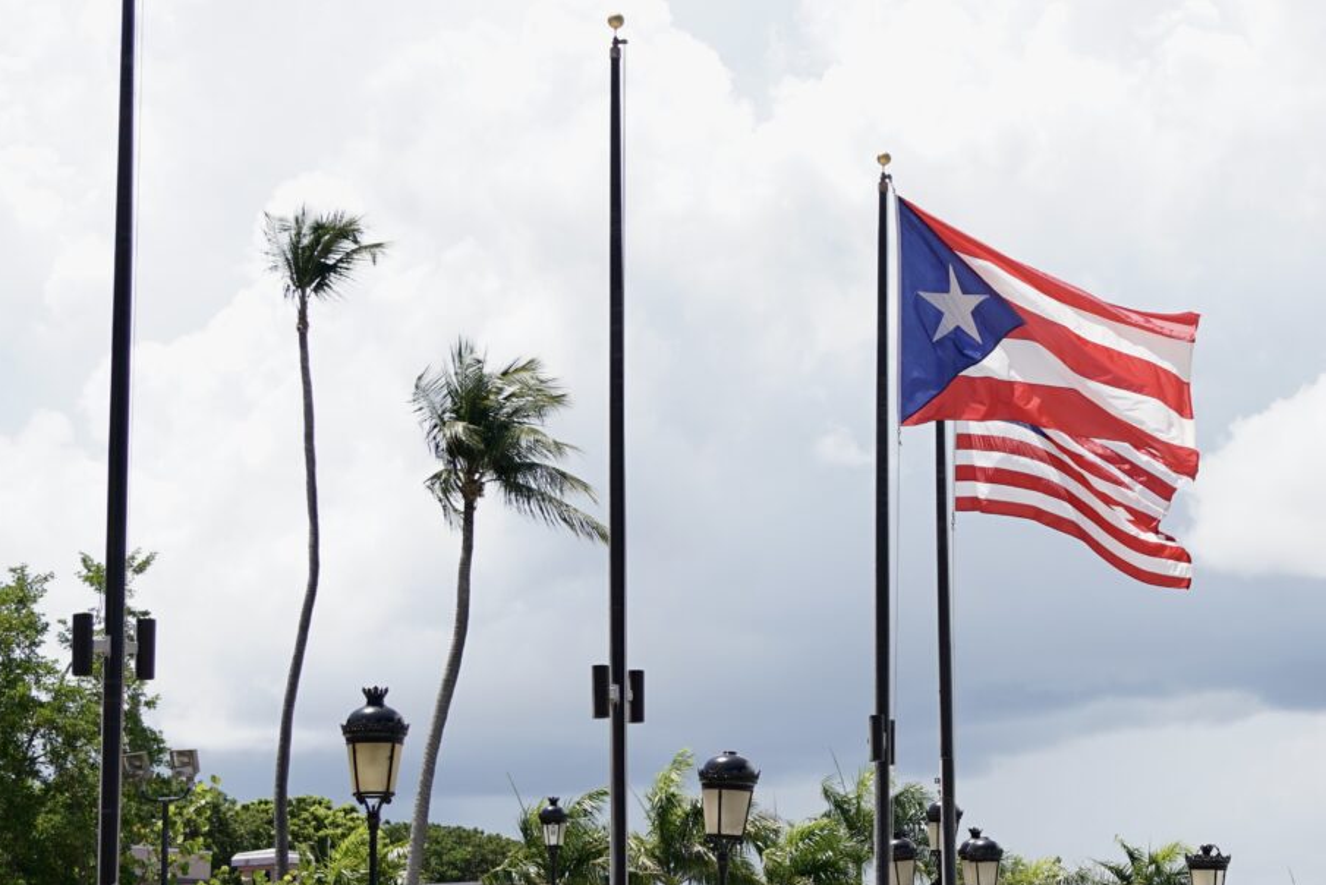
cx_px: 1326
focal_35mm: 99
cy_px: 453
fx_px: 3647
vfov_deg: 13.8
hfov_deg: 20.0
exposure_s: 1/400
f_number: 6.3
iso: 100
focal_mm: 35
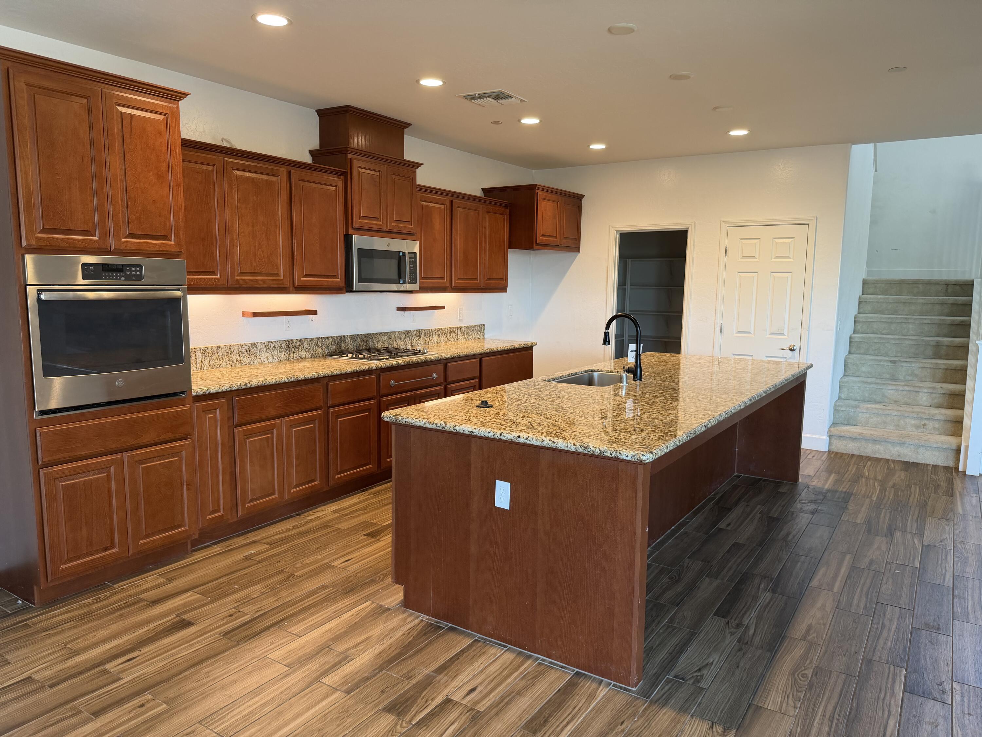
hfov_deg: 71.6
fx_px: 681
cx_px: 491
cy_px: 368
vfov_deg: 56.8
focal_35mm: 24
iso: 160
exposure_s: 1/60
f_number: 1.78
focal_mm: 6.76
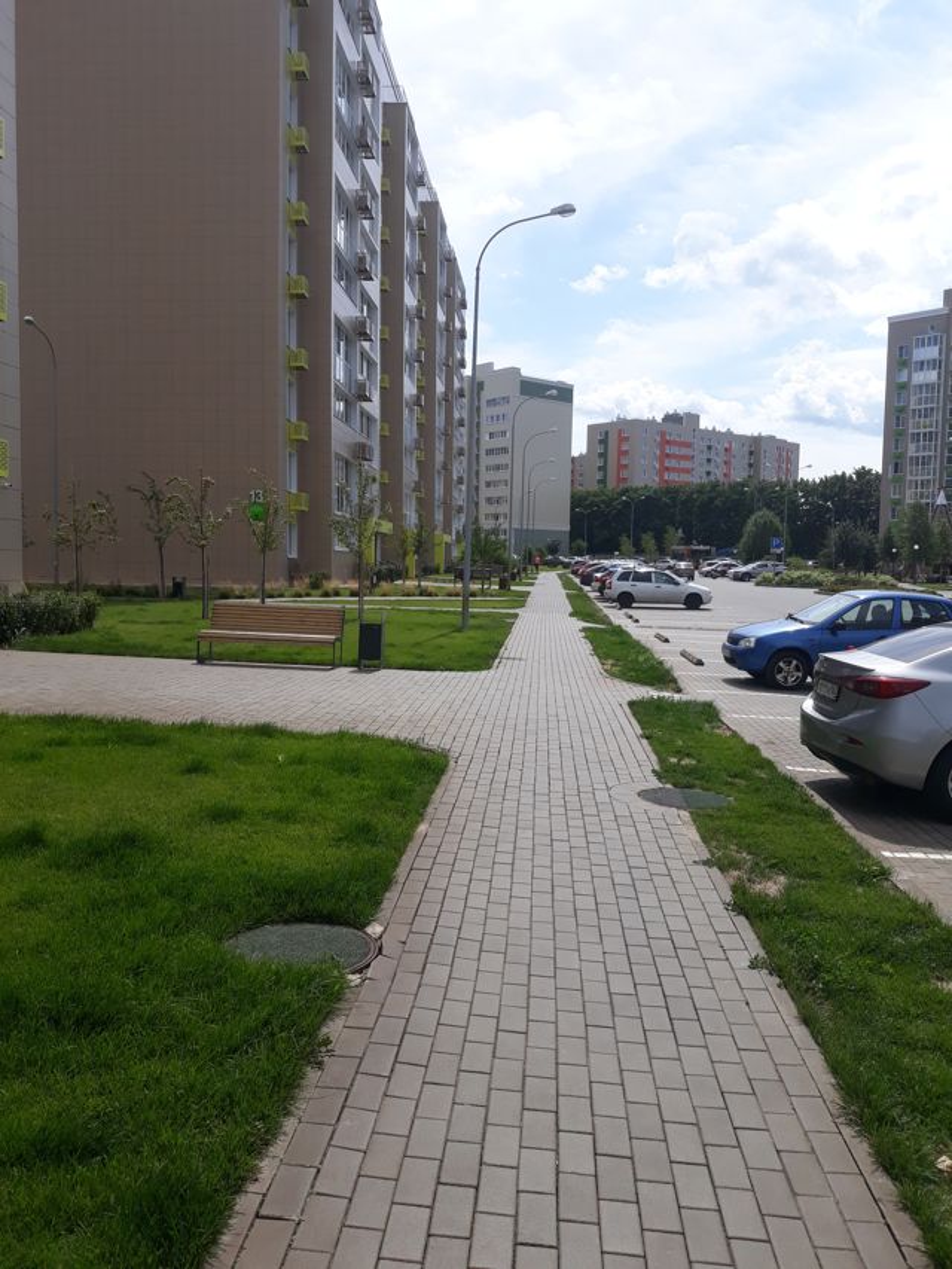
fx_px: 990
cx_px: 476
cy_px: 634
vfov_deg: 65.3
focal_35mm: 27
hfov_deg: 51.4
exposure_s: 1/1969
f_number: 1.7
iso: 40
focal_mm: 3.71
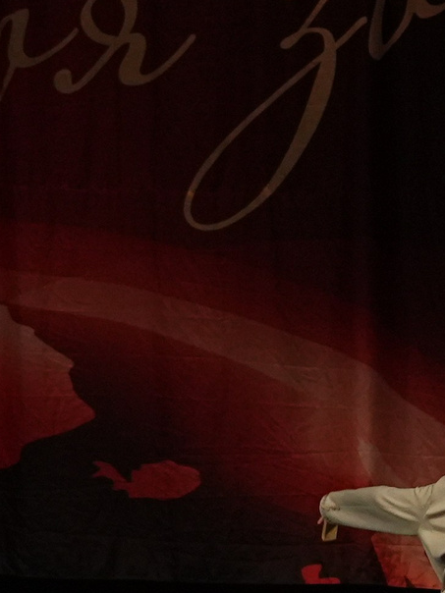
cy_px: 225
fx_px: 7336
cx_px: 333
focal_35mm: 428
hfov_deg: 3.5
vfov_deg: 4.6
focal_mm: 70
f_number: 2.8
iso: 2500
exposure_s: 1/400
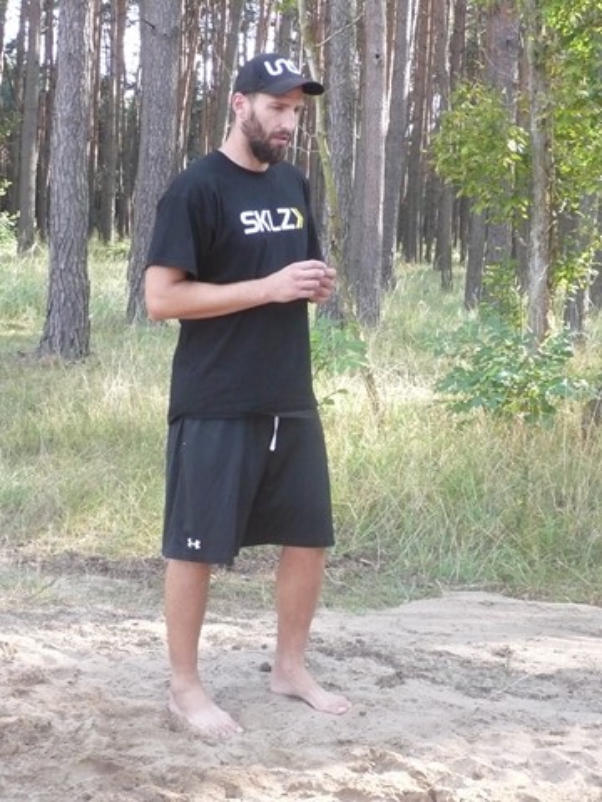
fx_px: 1623
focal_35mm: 70
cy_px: 401
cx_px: 301
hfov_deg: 21.0
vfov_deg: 27.8
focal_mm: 11.5
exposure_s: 1/160
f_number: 4
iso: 400
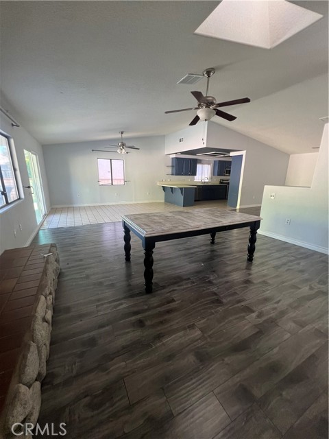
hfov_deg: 89.9
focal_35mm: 13
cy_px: 220
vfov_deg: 106.2
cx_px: 164
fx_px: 165
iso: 250
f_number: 1.8
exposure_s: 1/60
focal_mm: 1.57
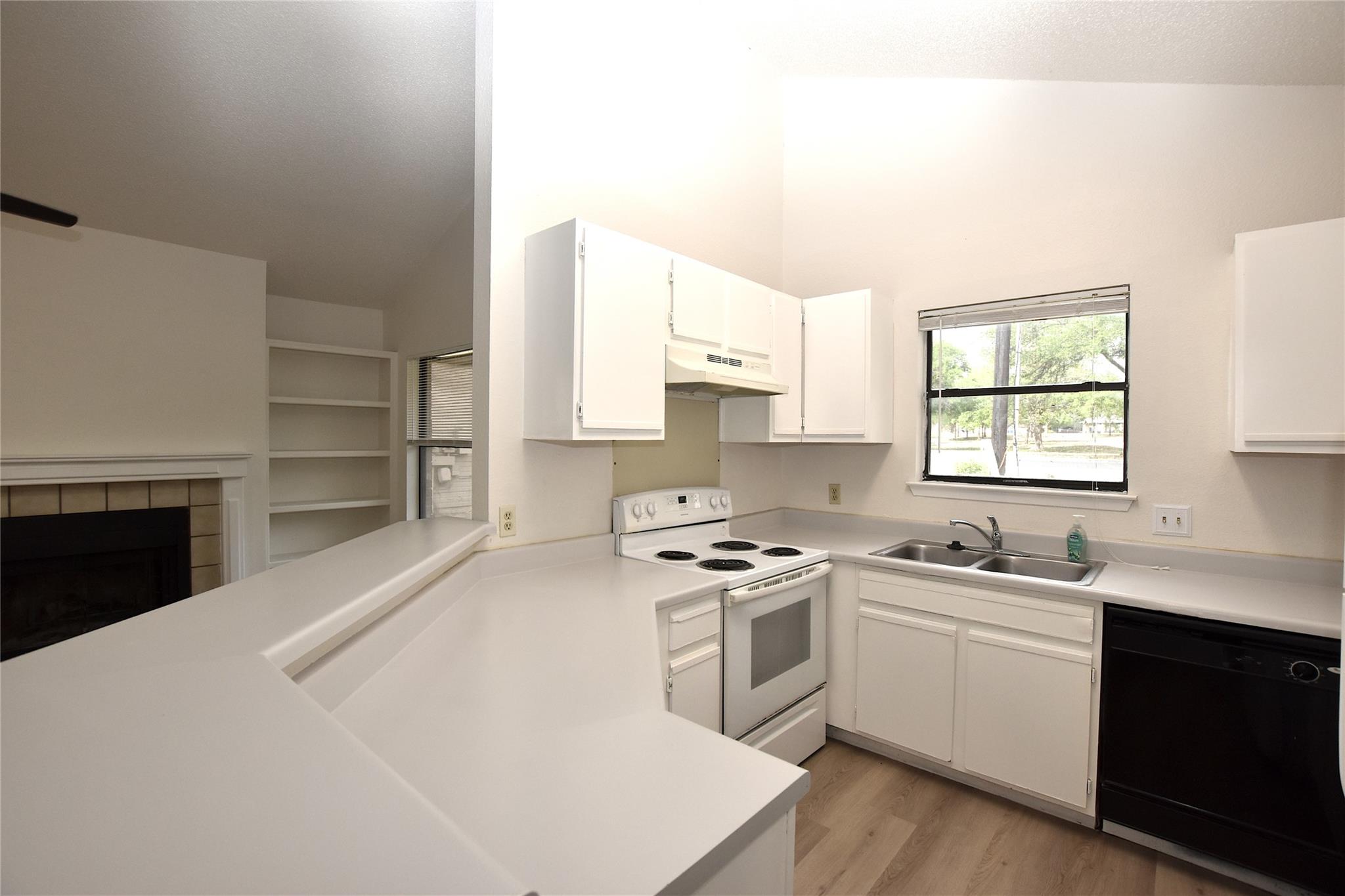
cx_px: 672
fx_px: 560
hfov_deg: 100.4
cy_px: 448
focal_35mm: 15
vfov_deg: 77.3
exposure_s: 1/200
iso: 450
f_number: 5.6
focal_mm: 10
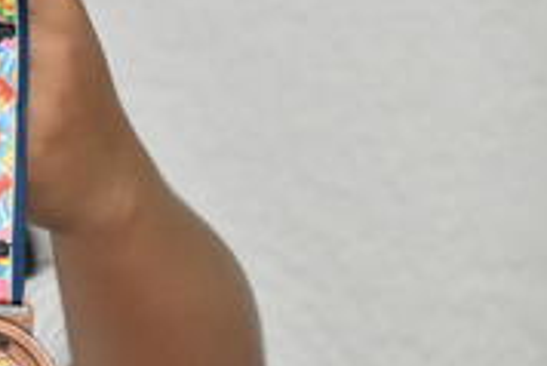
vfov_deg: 2.3
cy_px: 129
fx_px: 8957
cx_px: -178
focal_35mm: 589
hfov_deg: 3.5
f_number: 6.3
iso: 4500
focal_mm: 140
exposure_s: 1/200
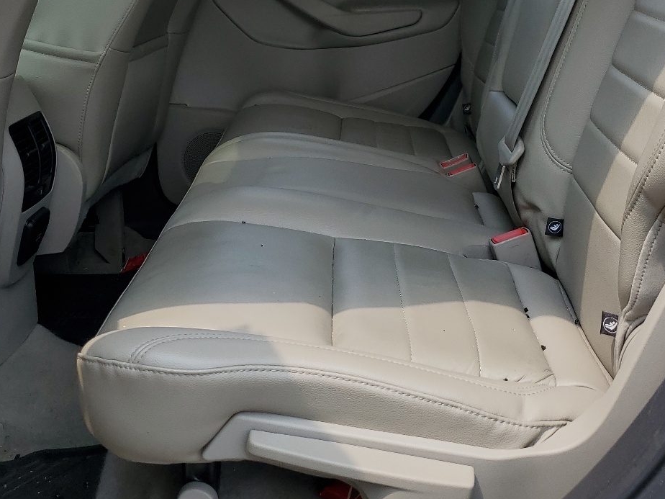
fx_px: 864
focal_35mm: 45
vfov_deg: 31.5
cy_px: 115
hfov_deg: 42.0
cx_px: 290
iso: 50
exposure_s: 1/1250
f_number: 1.5
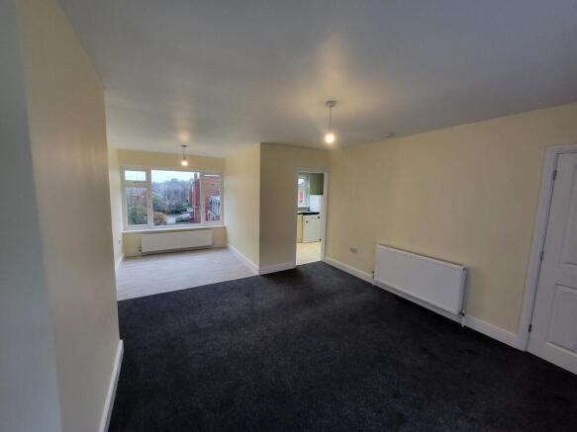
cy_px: 216
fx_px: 217
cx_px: 288
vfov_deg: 89.9
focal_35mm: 13
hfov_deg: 106.2
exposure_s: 1/50
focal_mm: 1.74
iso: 160
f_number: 2.2
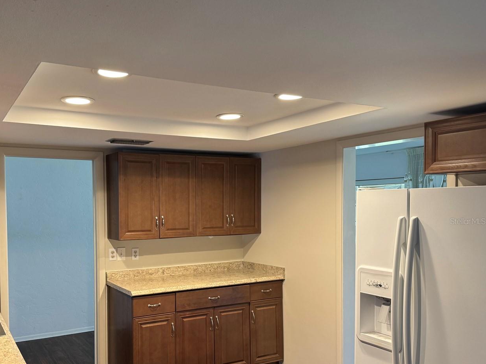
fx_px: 435
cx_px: 173
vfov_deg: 45.2
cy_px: 221
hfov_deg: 57.4
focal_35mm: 31
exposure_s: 1/60
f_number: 1.78
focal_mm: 6.76
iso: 200
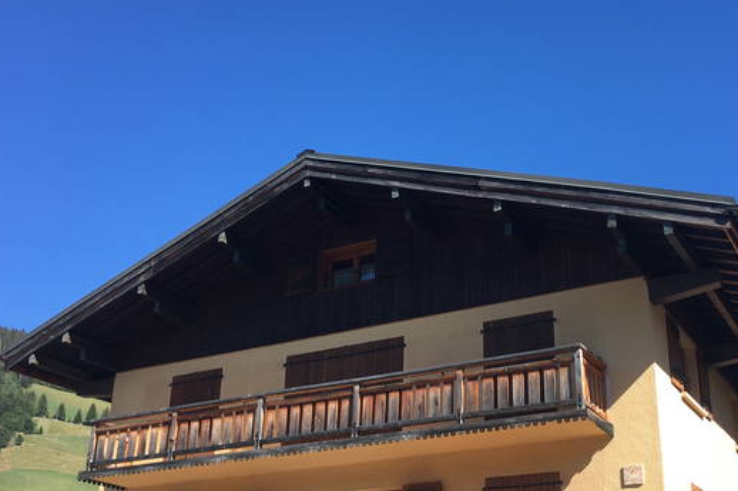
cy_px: 303
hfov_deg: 42.6
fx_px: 943
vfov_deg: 29.1
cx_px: 429
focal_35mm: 46
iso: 25
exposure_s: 1/686
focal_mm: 4.15
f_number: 2.2
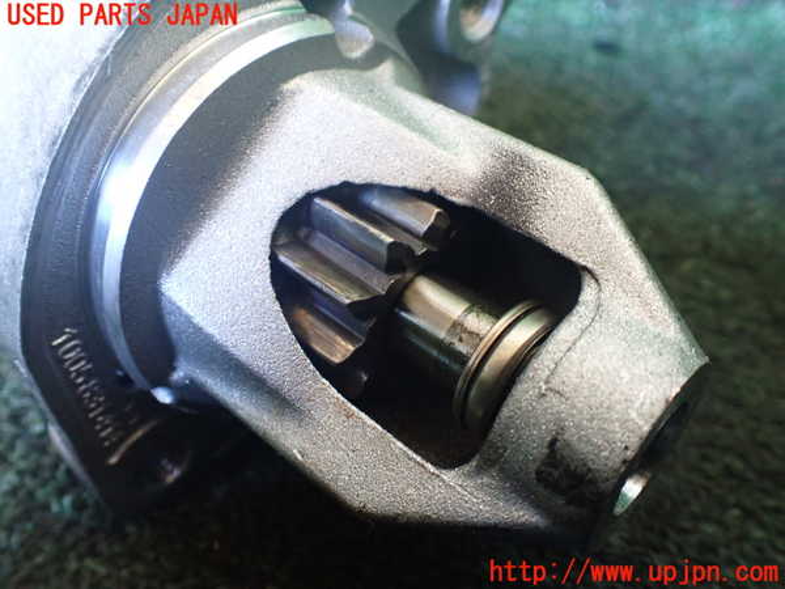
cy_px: 294
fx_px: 680
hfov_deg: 60.0
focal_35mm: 30
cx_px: 392
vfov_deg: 46.8
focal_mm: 5.4
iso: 800
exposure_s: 1/40
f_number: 2.3
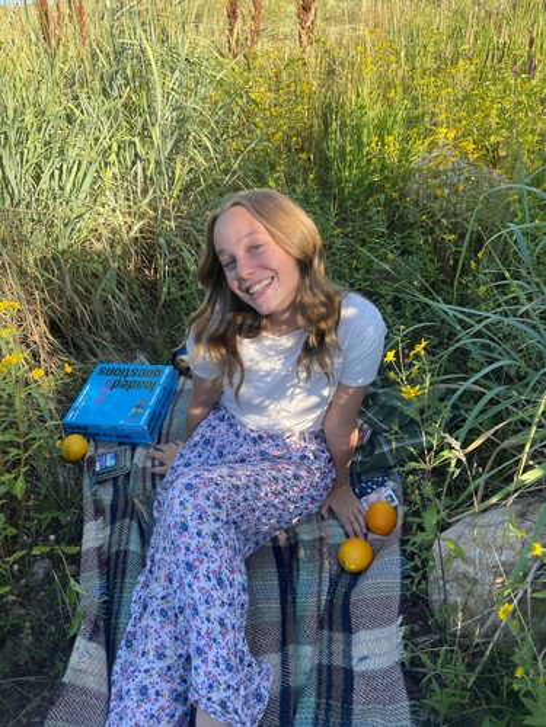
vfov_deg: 67.3
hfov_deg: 53.1
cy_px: 364
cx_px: 273
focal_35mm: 26
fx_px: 547
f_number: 1.6
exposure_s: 1/530
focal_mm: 5.1
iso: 32
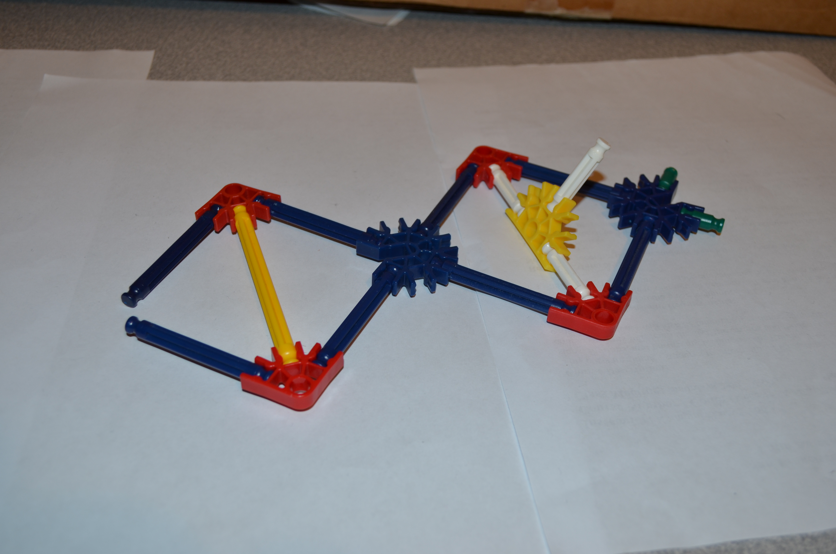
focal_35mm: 39
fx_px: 904
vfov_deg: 34.1
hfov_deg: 49.6
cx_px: 418
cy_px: 277
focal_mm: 26
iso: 200
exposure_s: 1/30
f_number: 5.6
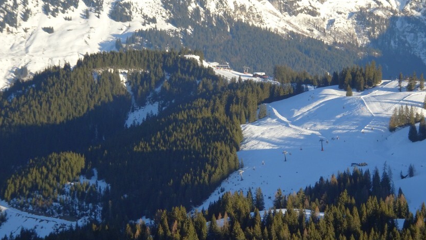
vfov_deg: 8.2
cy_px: 147
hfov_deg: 14.6
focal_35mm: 147
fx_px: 1660
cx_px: 244
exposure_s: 1/200
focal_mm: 18.53
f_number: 5
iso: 80
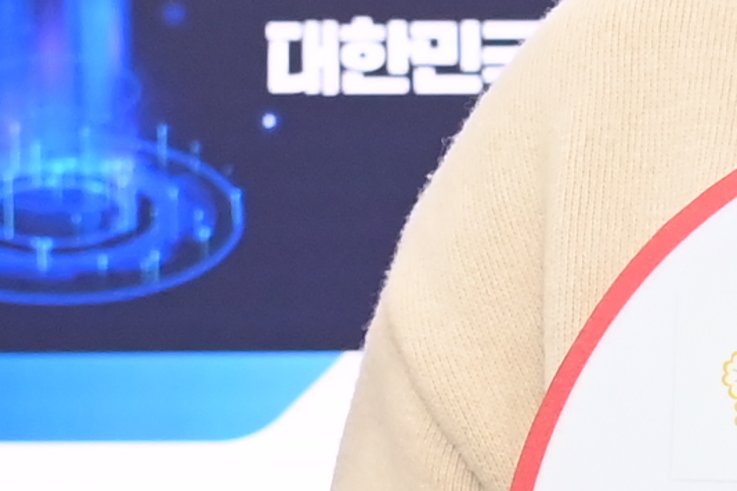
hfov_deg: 6.6
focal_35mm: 298
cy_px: 155
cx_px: 1658
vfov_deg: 4.6
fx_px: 6098
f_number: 6.3
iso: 3200
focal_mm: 38
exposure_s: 1/250
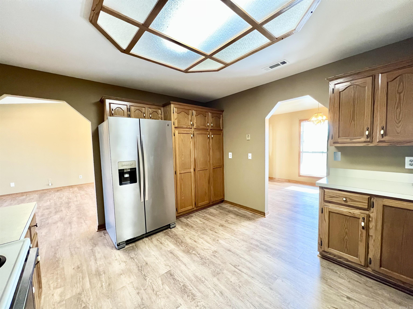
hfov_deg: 106.2
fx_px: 155
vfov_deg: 89.9
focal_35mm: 13
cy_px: 154
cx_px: 206
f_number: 1.8
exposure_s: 1/60
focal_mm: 1.57
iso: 640
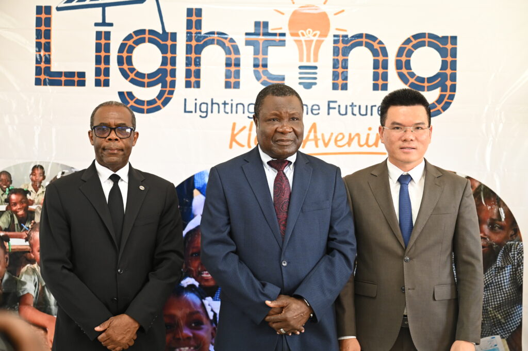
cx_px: 264
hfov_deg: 40.4
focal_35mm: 49
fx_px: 718
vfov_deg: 27.5
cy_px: 176
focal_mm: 49
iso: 2500
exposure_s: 1/320
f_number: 2.8
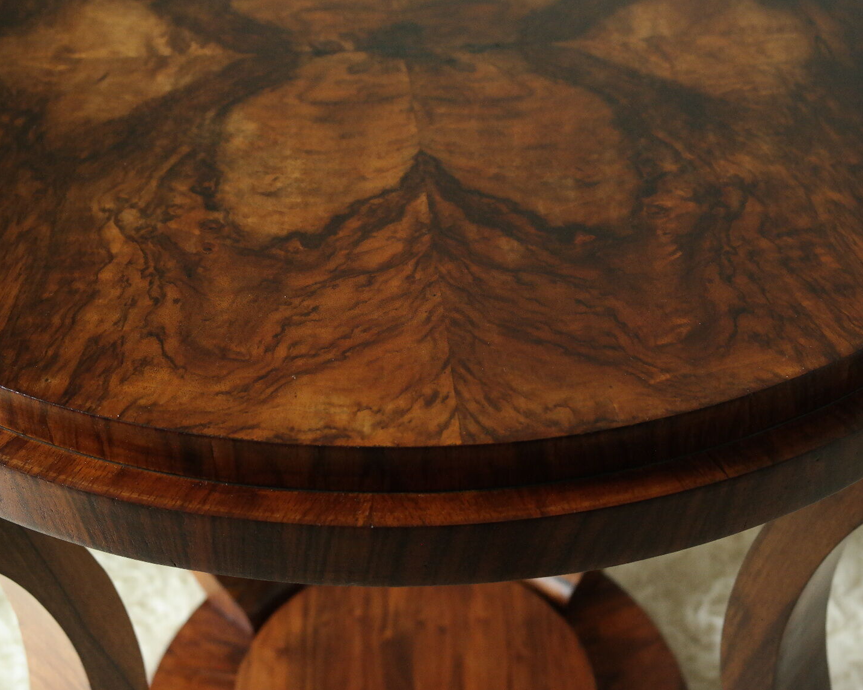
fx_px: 1328
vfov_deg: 29.1
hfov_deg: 36.0
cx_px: 440
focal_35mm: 52
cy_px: 345
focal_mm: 30
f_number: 5.6
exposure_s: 1/30
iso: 1600
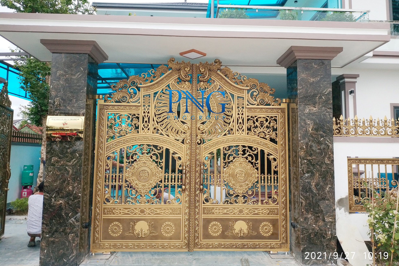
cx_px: 200
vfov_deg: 38.8
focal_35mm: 34
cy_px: 122
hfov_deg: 55.8
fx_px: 377
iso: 188
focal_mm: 4.5
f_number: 2
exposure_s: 1/1336
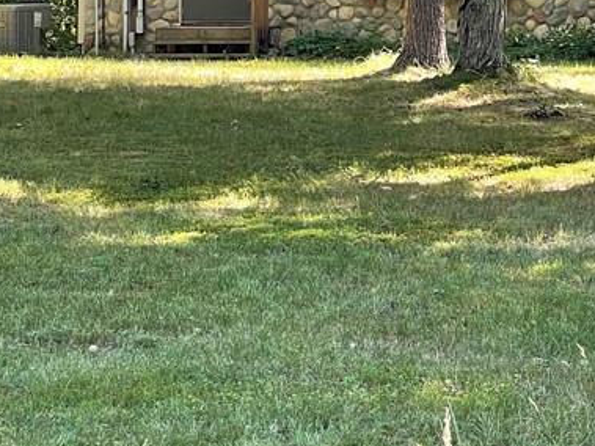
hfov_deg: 11.2
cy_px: -96
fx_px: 2973
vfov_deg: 8.5
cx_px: 721
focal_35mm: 173
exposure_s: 1/99
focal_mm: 7.5
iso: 50
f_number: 2.2
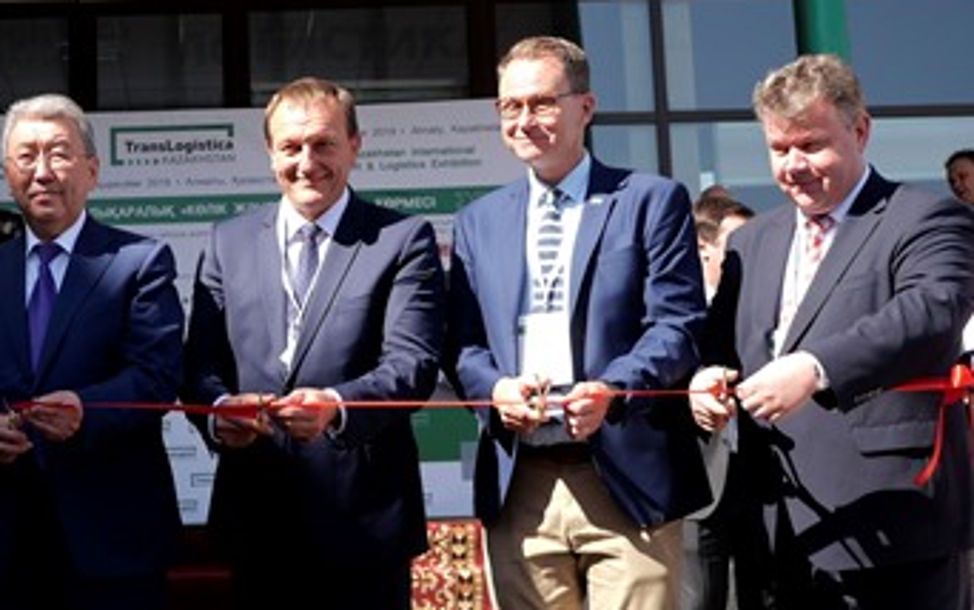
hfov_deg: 29.8
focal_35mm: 67
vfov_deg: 19.4
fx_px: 1779
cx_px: 177
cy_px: 288
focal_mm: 15
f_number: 2.2
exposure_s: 1/1300
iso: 100
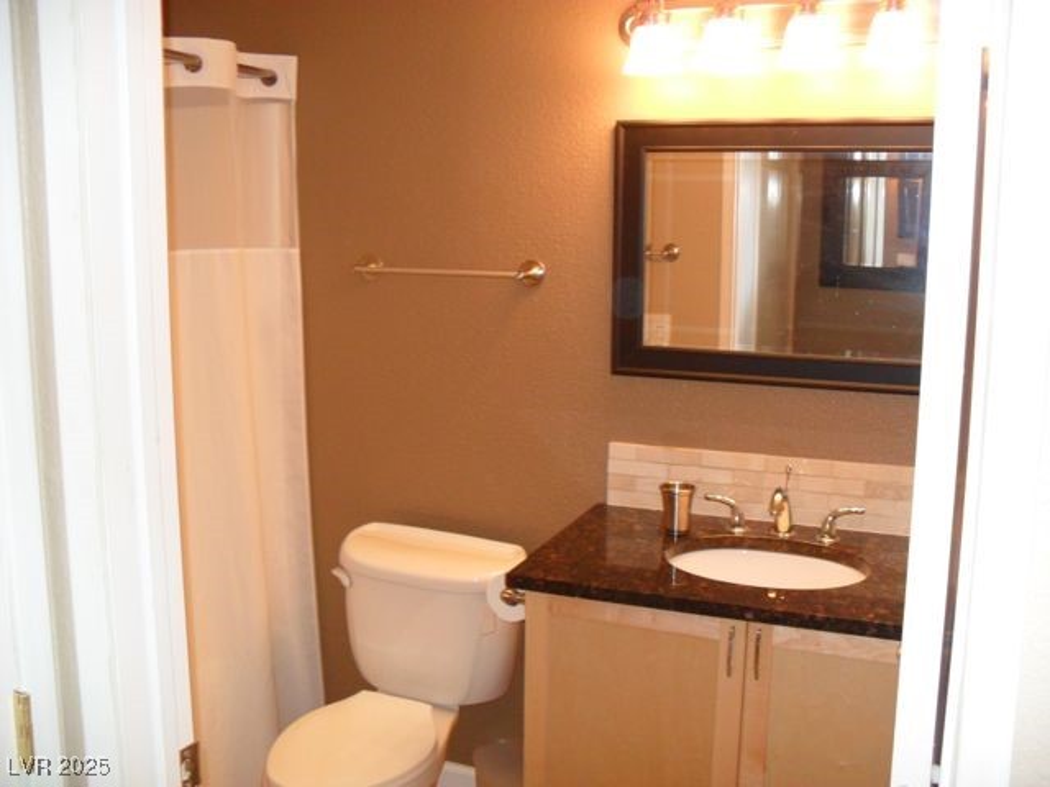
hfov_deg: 52.6
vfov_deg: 40.7
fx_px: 1062
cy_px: 394
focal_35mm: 35
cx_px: 525
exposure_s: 1/45
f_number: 3
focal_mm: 6.3
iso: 200
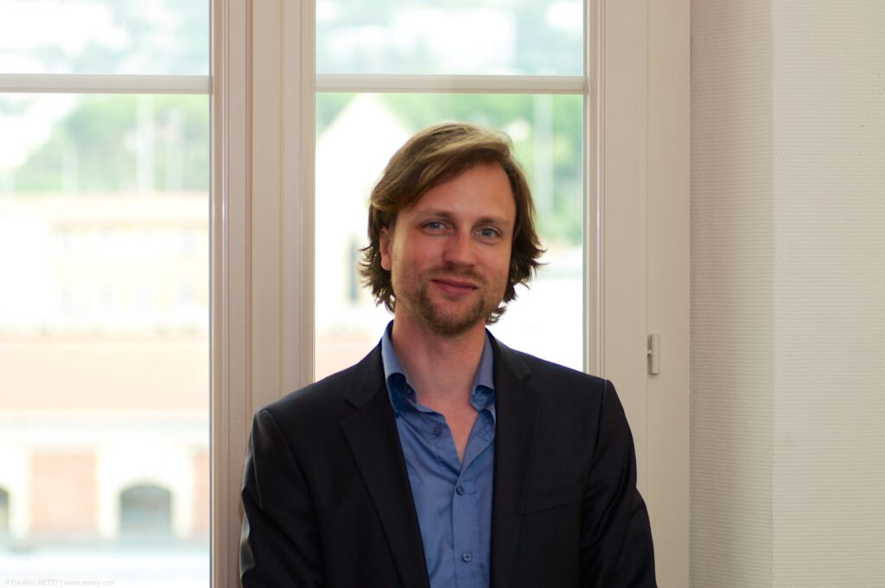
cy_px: 294
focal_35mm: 120
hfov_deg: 17.1
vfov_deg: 11.4
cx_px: 442
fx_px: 2946
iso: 400
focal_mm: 80
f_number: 2.8
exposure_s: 1/250
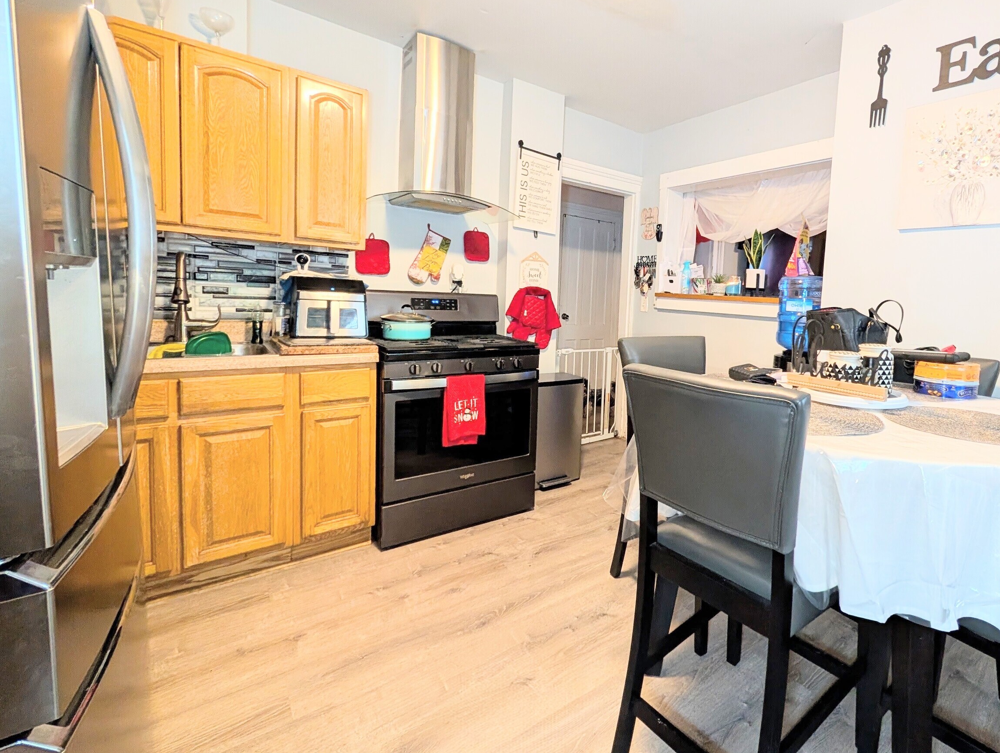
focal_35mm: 16
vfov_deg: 77.9
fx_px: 463
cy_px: 330
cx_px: 652
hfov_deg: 91.6
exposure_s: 1/30
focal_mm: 2.02
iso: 237
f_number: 1.7
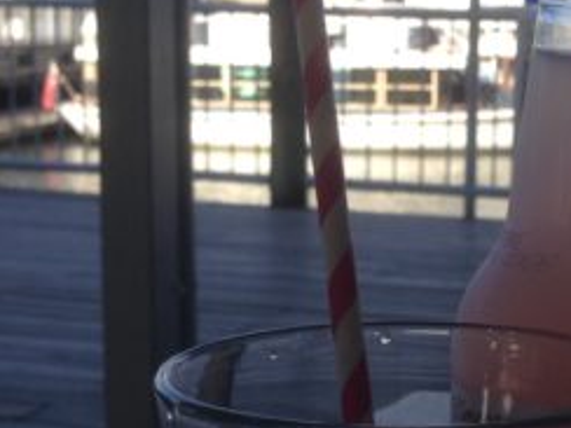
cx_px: 447
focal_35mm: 104
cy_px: 363
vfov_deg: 14.1
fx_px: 1716
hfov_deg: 18.7
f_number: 2.4
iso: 50
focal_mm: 4.12
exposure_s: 1/638
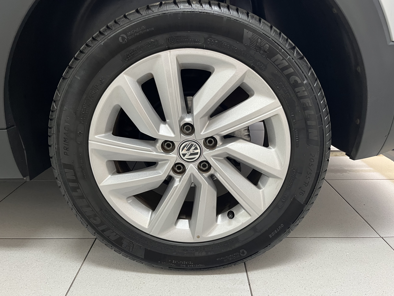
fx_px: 307
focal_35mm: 27
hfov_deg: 65.3
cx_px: 197
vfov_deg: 51.3
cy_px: 143
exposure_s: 1/60
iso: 250
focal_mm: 5.1
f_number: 1.6
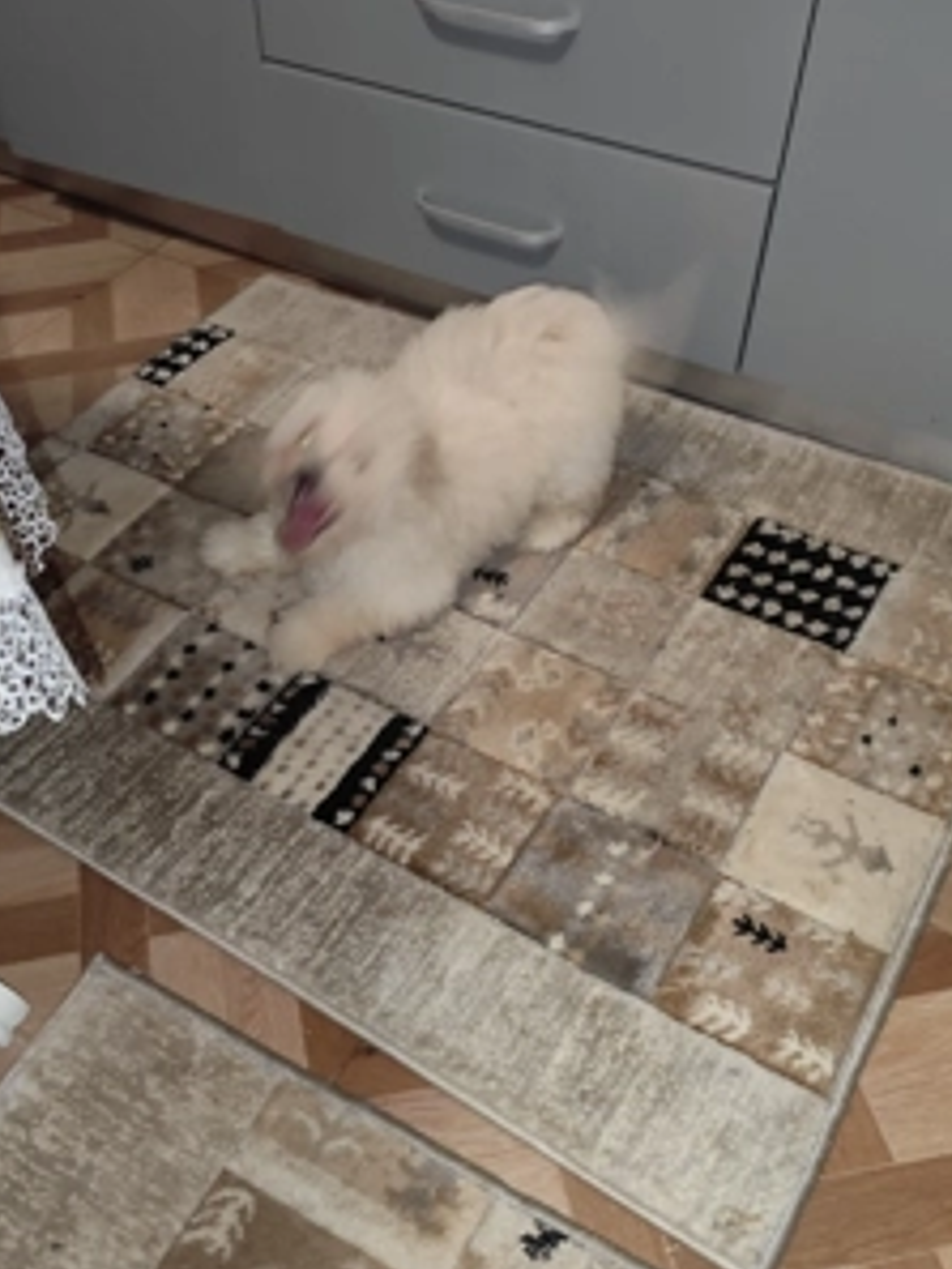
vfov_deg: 58.2
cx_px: 367
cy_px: 714
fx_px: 1136
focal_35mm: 31
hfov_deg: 45.2
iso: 800
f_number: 1.65
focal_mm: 6.14
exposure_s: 1/33.3
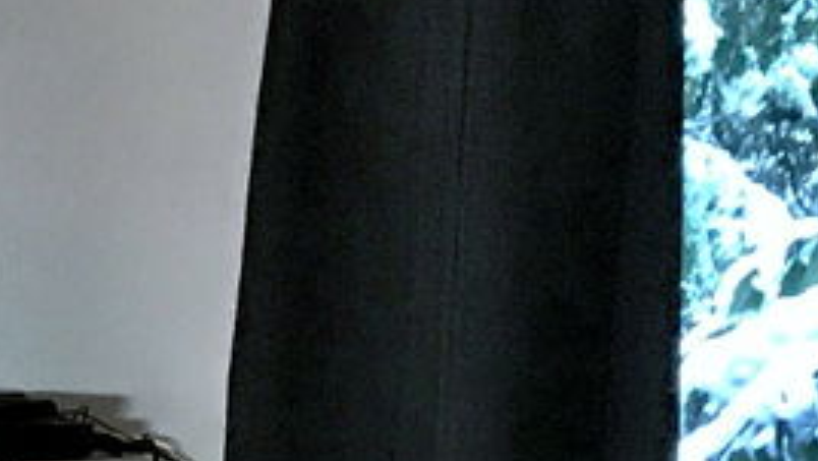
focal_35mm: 182
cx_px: -855
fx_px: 3949
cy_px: 843
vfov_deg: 6.5
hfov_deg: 10.7
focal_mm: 3.99
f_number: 1.8
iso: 50
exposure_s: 1/15
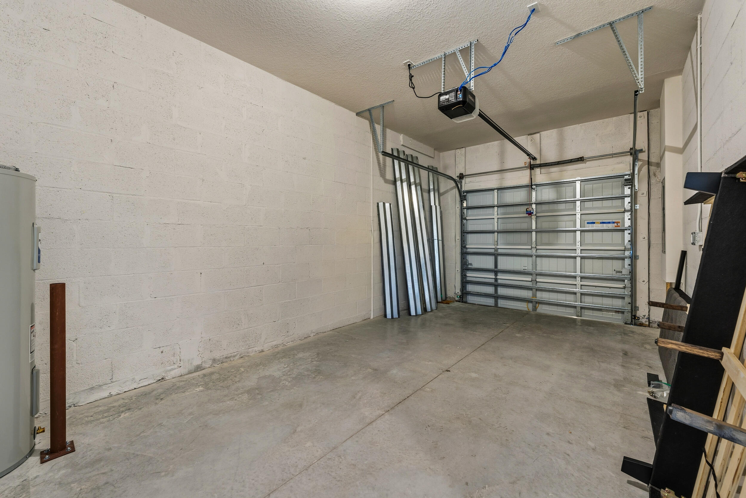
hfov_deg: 104.3
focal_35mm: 14
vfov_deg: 81.2
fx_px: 290
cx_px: 373
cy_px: 249
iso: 250
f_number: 9
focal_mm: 14
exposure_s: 1/1.67
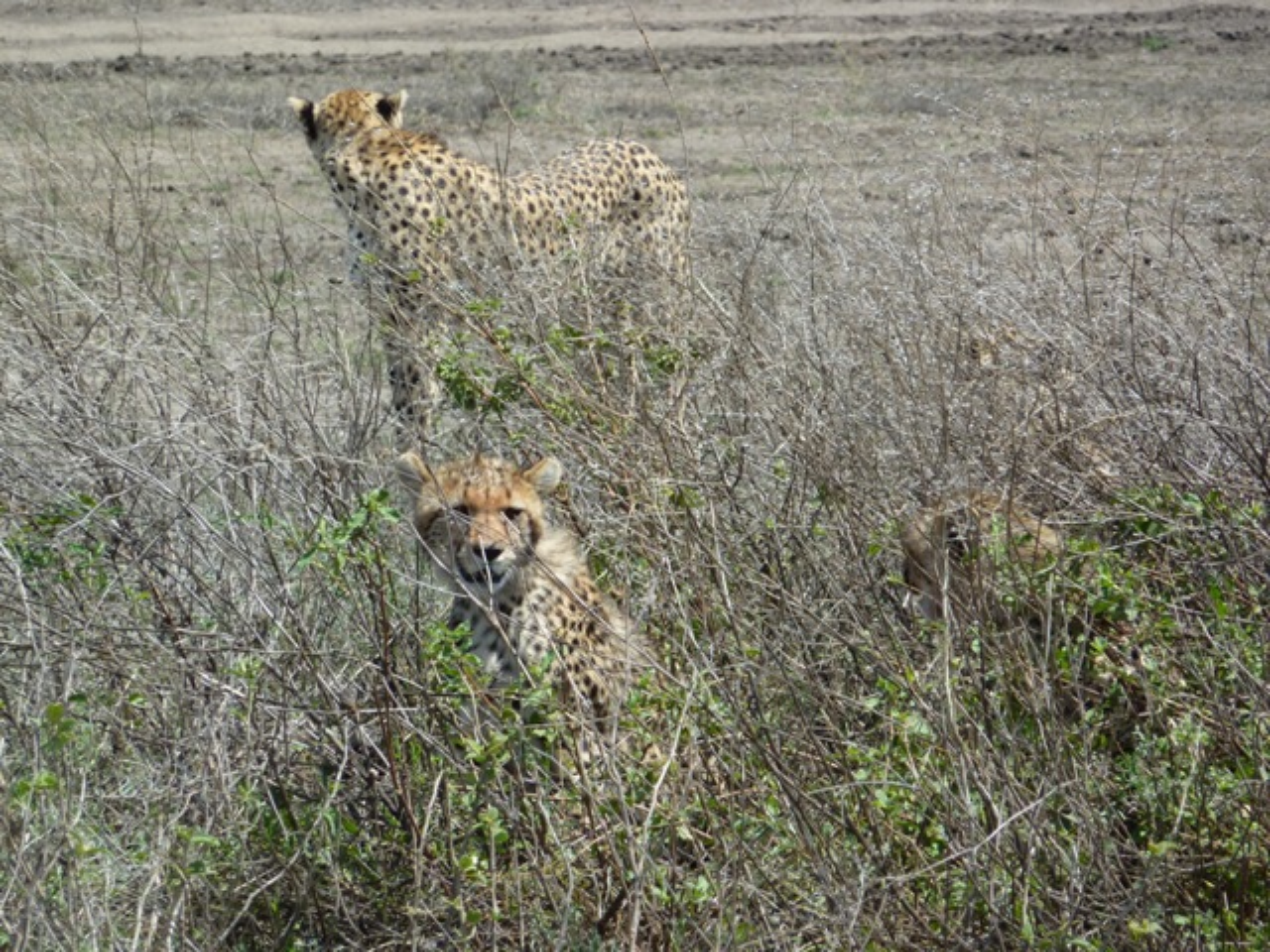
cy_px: 476
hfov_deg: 7.6
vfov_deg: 5.7
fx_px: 9539
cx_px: 635
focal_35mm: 260
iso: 80
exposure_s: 1/320
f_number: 4.7
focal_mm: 42.6
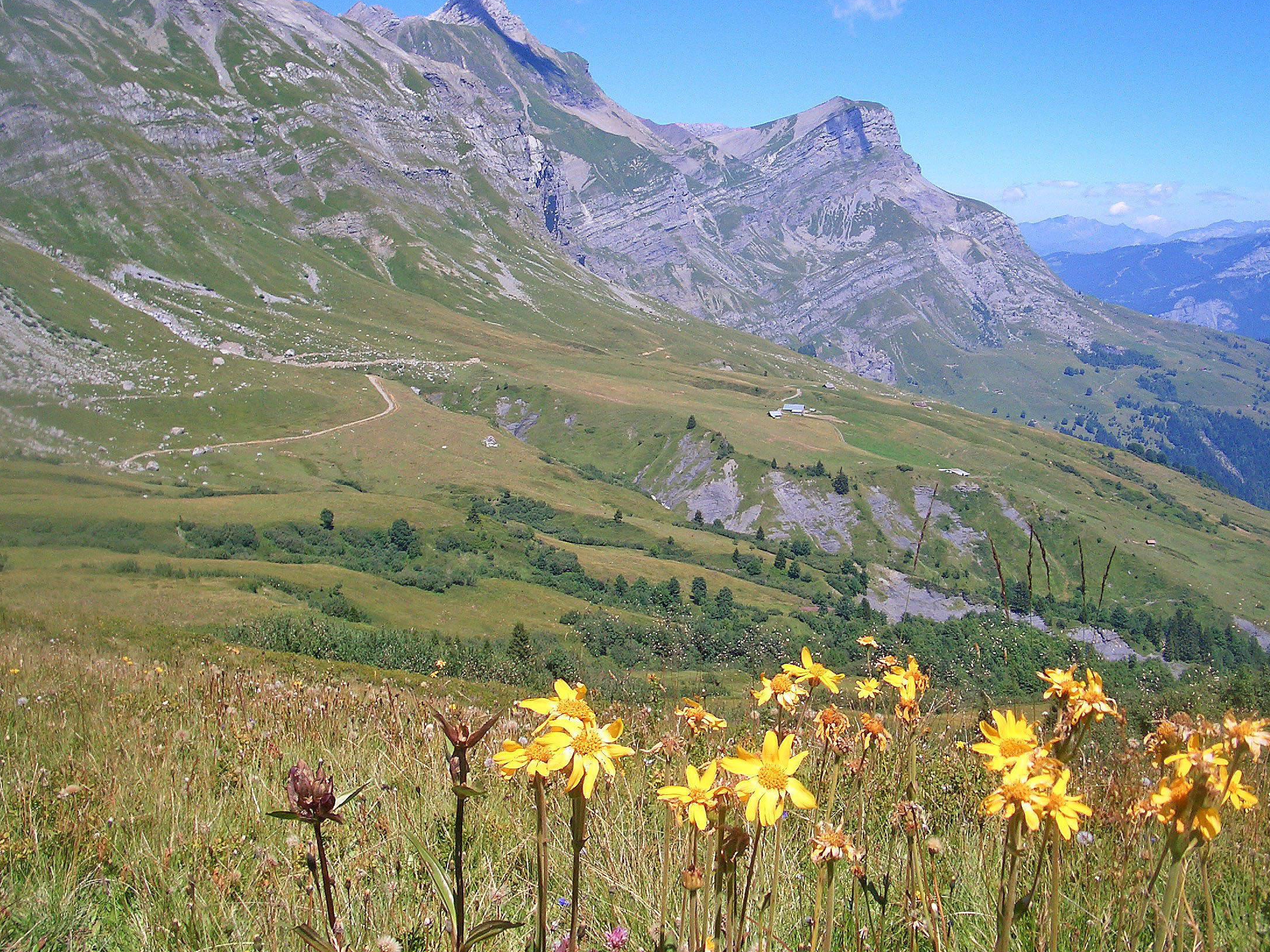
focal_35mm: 37
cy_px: 457
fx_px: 1358
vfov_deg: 38.7
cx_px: 658
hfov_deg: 50.1
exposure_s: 1/400
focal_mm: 5.8
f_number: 4.3
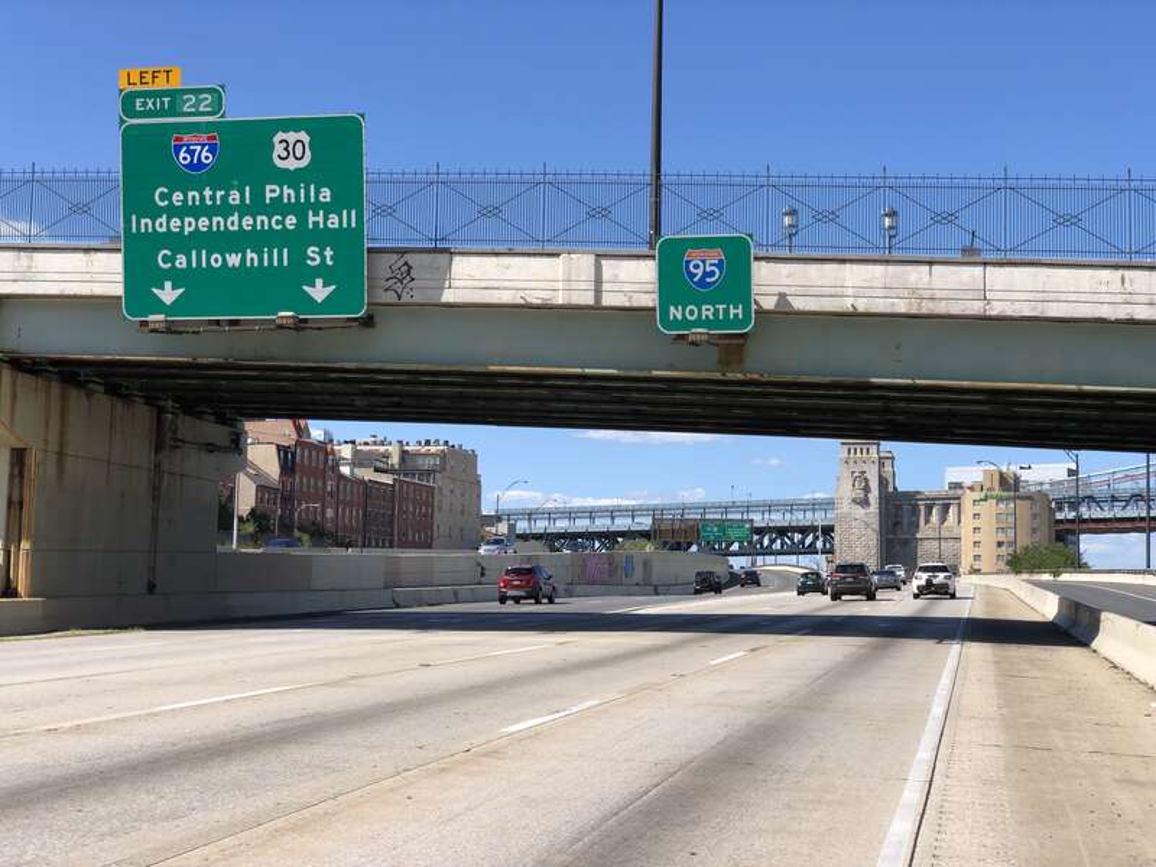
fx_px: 1737
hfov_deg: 36.8
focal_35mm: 52
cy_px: 434
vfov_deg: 28.0
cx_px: 578
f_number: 2.4
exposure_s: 1/1033
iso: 16
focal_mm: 6
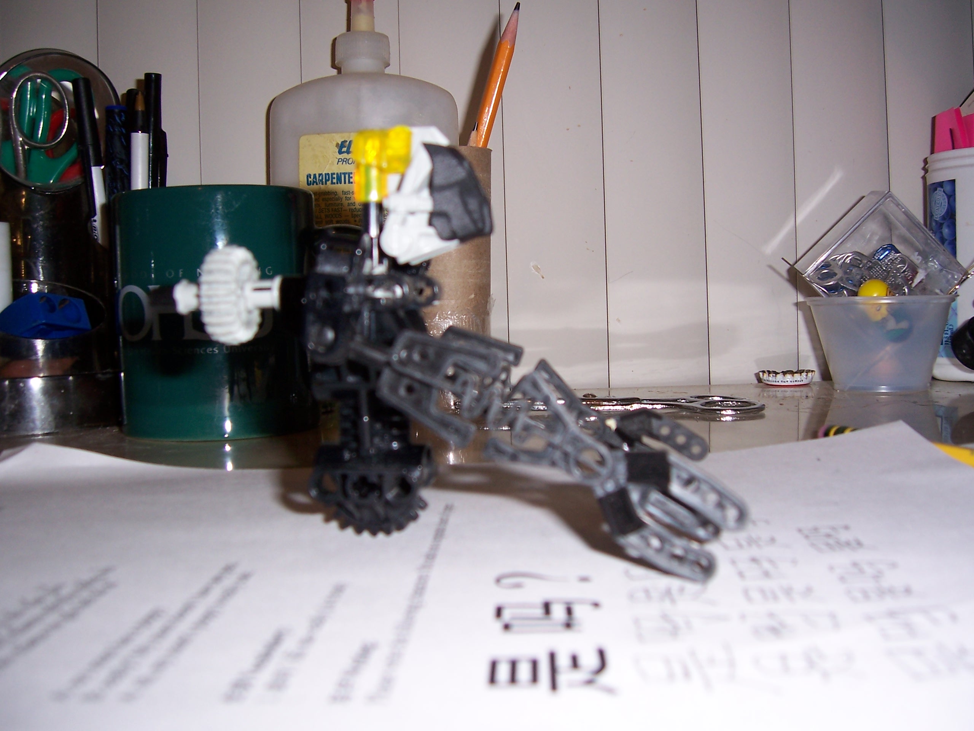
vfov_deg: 39.7
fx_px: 1013
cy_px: 366
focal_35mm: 36
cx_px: 487
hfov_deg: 51.4
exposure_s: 1/60
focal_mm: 6
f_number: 3
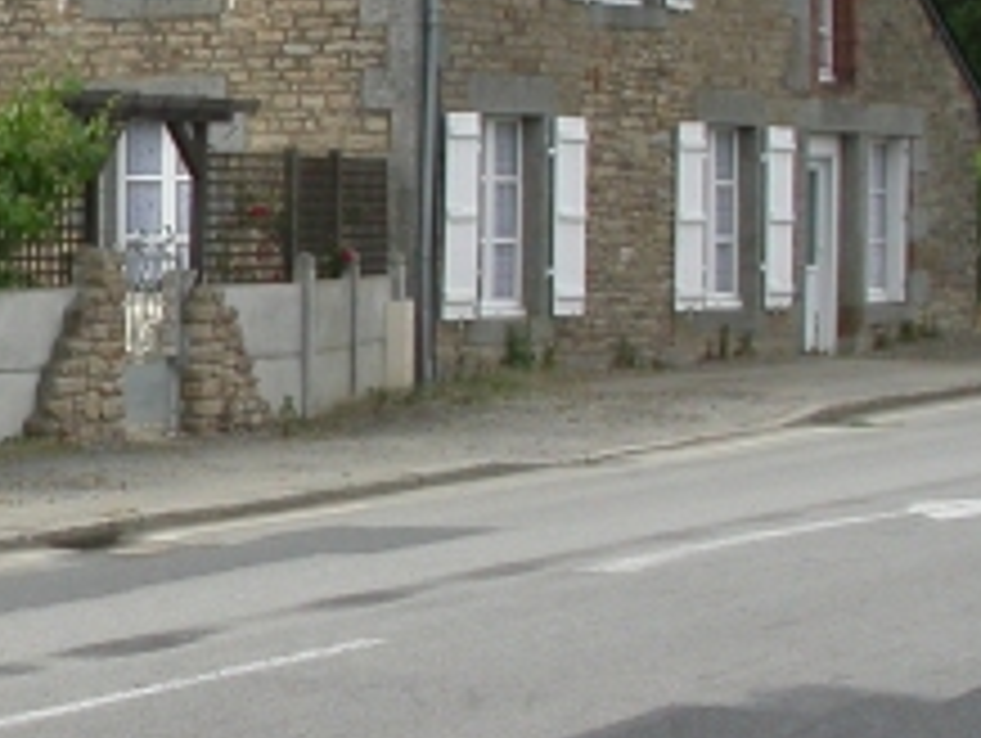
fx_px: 3631
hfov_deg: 14.8
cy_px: 306
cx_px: -248
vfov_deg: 11.6
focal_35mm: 128
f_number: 6.1
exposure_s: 1/240
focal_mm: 8.6
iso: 100
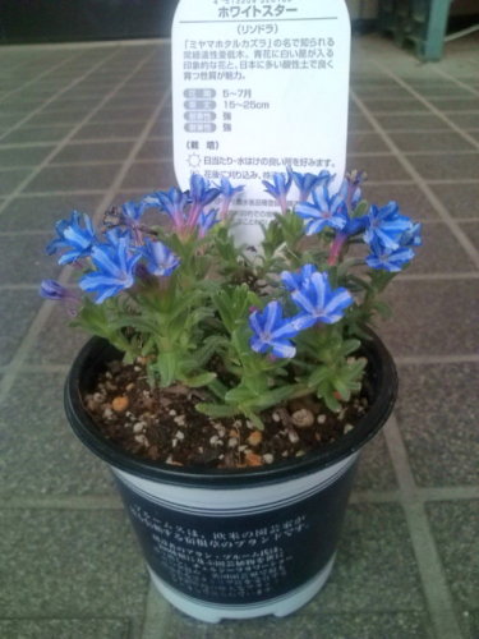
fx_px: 590
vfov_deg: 56.8
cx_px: 240
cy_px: 320
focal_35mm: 32
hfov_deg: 44.2
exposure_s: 1/30
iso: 75
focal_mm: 3.3
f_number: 2.8
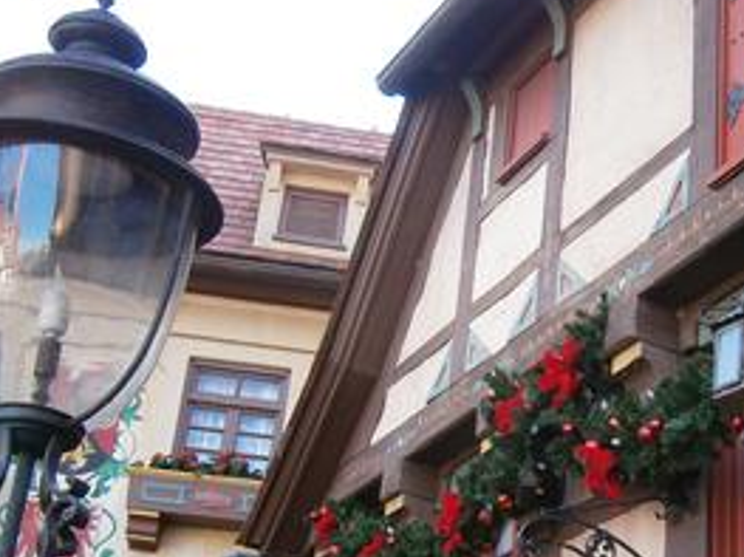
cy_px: 440
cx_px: 501
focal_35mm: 59
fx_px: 1268
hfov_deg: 32.4
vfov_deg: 24.4
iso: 80
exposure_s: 1/100
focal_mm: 5.5
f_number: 2.9
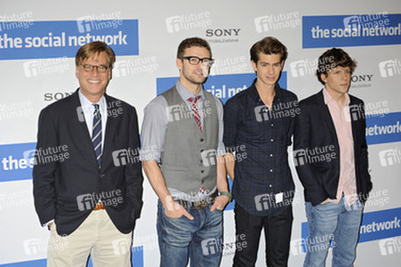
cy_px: 134
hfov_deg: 28.9
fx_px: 779
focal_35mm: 70
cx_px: 200
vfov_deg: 19.4
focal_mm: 70
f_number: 6.3
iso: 800
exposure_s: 1/160
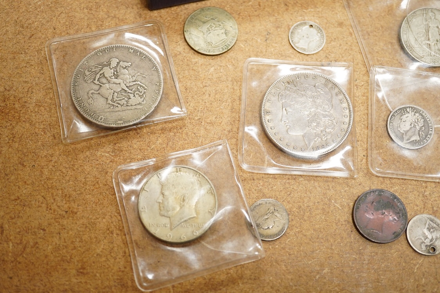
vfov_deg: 29.9
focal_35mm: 45
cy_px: 146
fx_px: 550
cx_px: 220
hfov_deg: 43.6
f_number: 4
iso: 2500
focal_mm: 30
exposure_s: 1/200
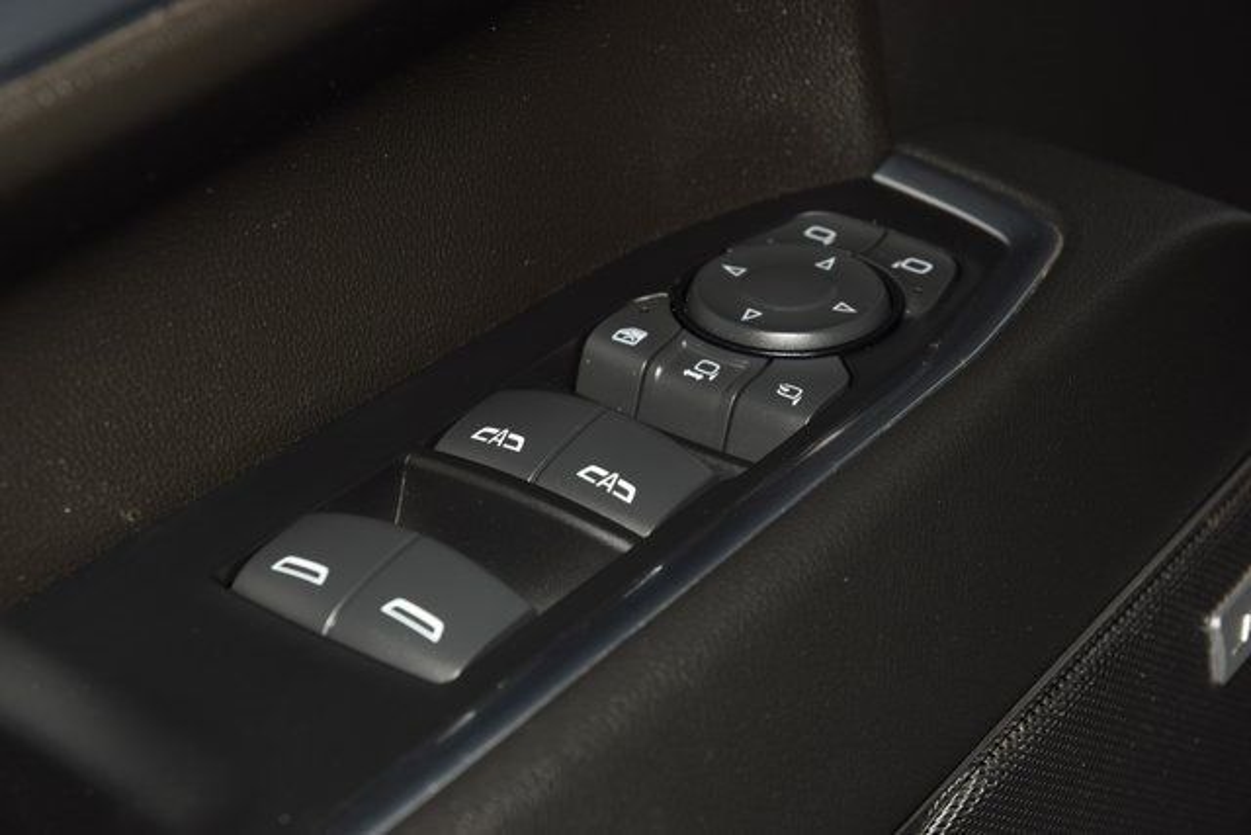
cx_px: 626
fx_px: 3649
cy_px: 418
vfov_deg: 13.0
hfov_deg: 19.5
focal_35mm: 105
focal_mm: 70
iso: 100
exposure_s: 1/125
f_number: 8
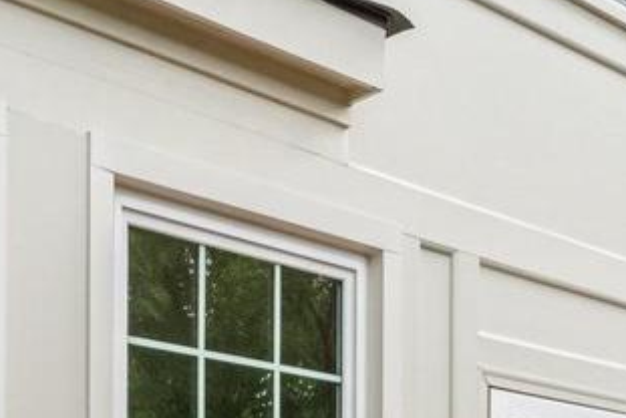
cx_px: 219
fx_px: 1288
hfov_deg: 27.2
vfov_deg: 16.6
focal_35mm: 74
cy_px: 651
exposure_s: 1/640
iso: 1250
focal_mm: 16
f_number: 8
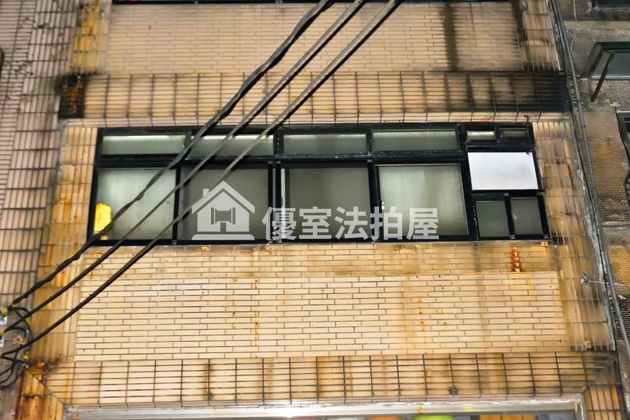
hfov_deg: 33.4
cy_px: 210
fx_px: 1050
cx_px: 315
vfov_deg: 22.6
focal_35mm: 60
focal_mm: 40
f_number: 4.5
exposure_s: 1/60
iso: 5000
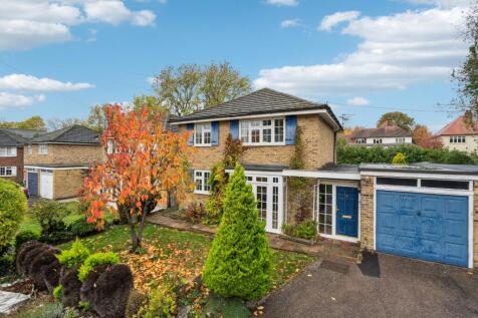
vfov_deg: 73.7
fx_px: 212
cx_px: 239
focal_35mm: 16
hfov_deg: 96.8
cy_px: 159
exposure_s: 1/40
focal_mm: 16
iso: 320
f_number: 8
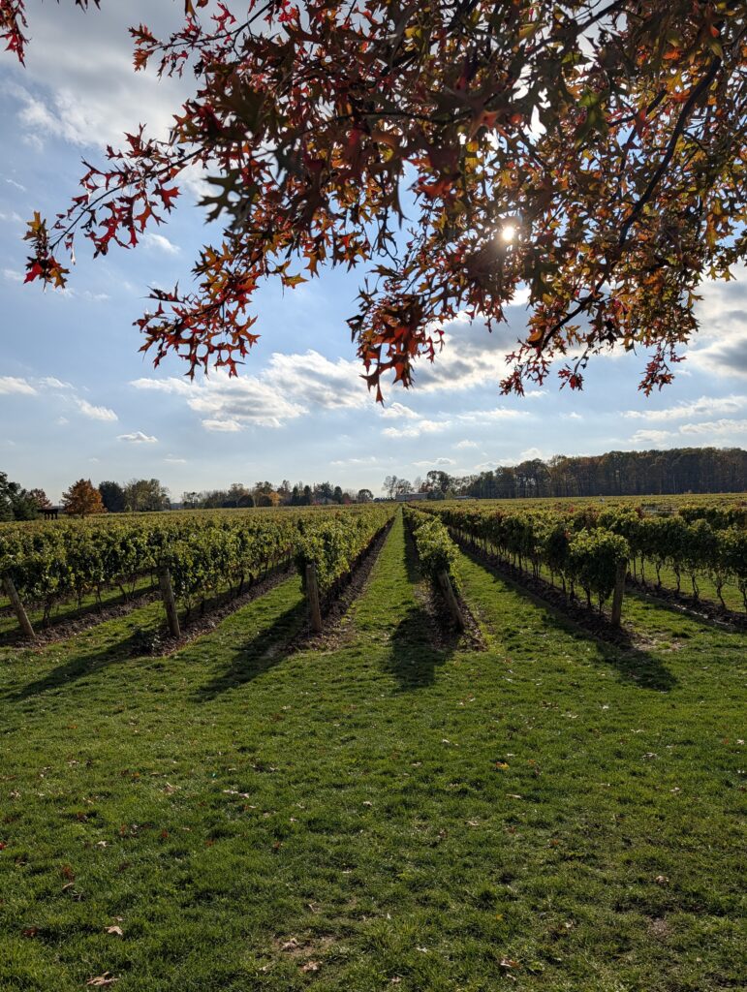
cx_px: 374
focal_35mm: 24
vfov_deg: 71.5
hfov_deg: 56.9
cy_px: 496
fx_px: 689
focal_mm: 6.9
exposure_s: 1/3937
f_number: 1.68
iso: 20
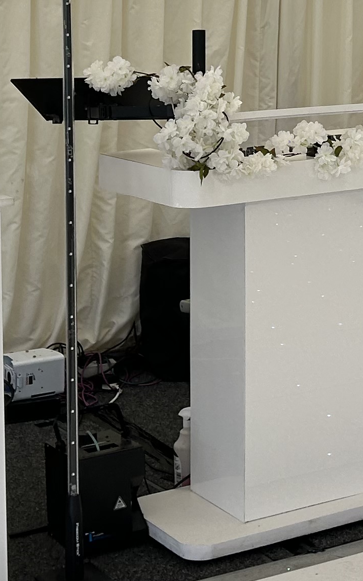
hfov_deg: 13.4
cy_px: 17
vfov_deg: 20.8
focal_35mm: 97
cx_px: 327
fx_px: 1536
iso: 40
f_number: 1.5
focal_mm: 5.7
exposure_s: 1/235
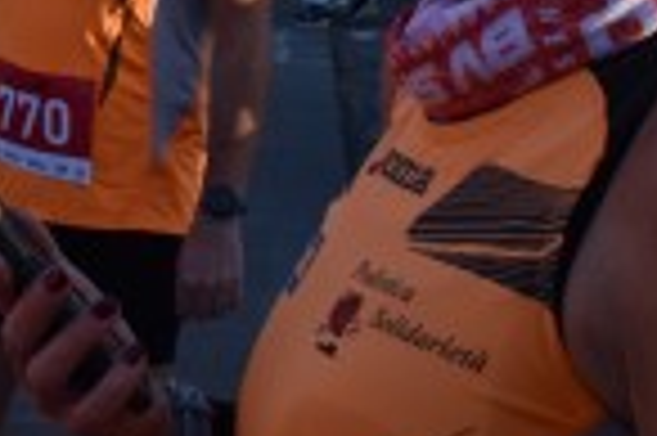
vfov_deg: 12.1
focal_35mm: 111
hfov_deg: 18.1
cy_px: -45
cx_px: 50
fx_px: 2023
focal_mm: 18
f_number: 7.1
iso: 320
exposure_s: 1/800
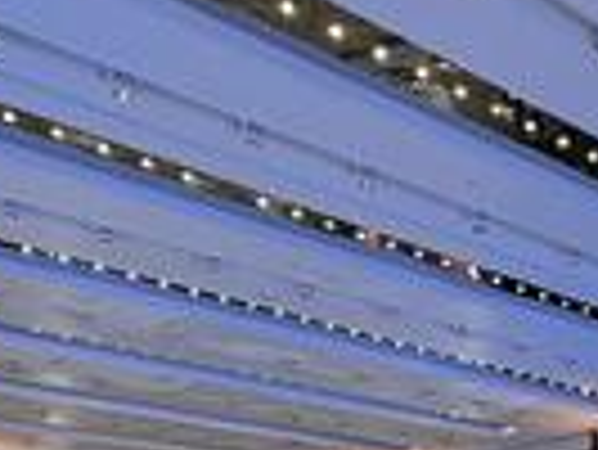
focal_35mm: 63
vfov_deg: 20.4
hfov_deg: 28.3
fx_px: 1089
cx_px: 634
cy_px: 652
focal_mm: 2.22
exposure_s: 1/120
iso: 200
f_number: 2.2
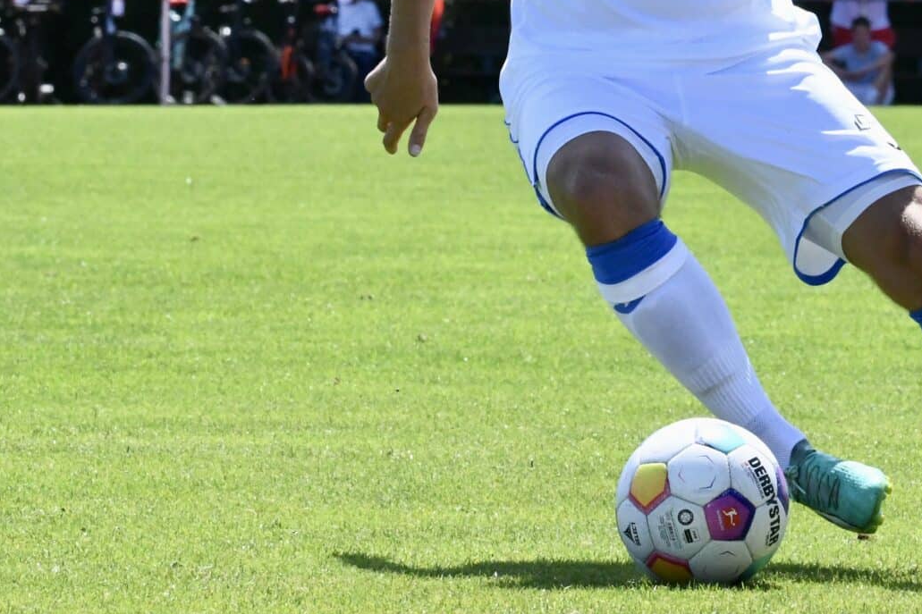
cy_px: 9
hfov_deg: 4.9
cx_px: 442
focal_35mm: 417
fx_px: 10677
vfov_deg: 3.3
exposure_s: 1/1600
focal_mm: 210
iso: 5000
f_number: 16
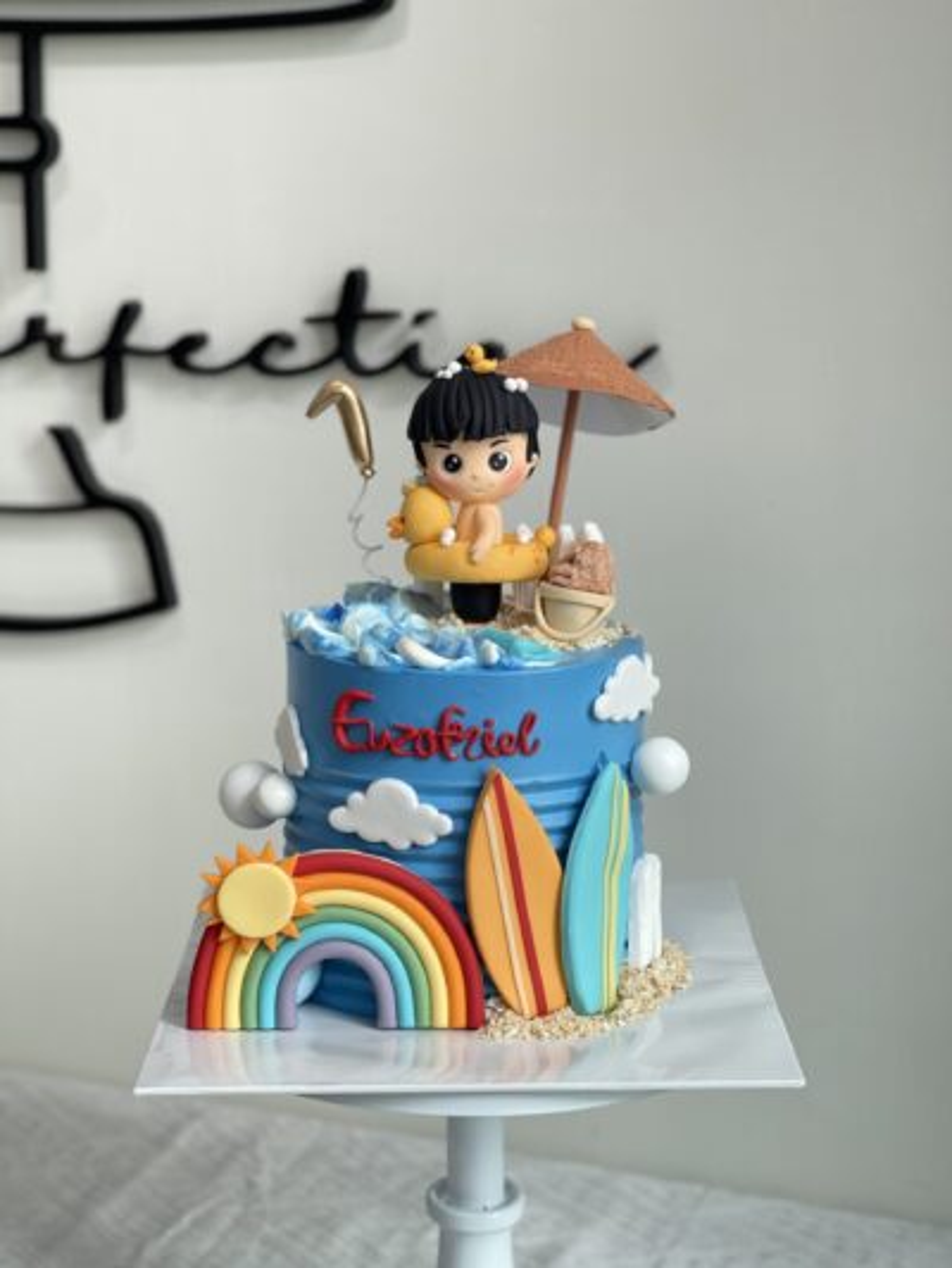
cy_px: 634
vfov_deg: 30.3
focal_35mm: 64
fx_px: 2346
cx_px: 476
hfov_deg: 22.9
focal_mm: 7.5
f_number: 2.2
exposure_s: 1/100
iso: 40
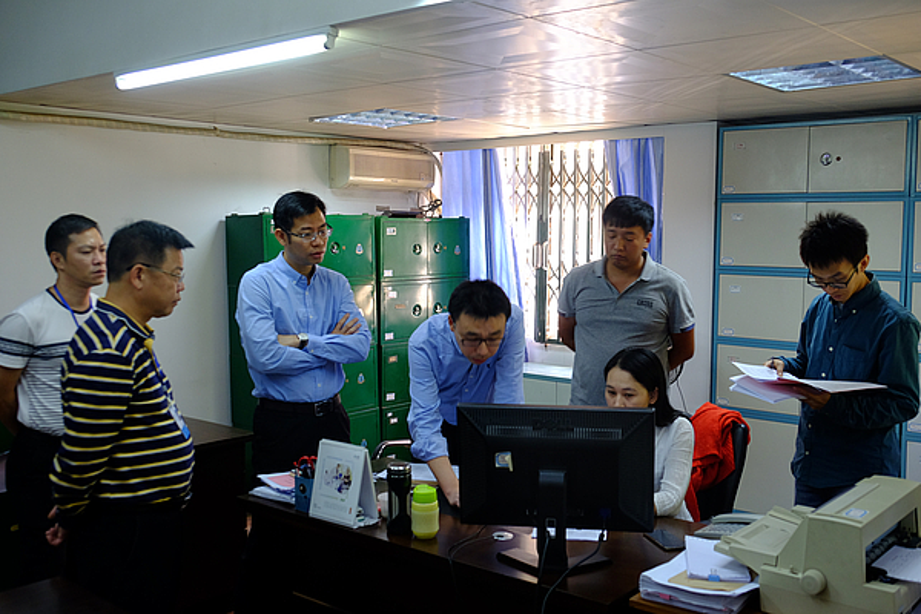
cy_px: 307
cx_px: 460
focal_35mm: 36
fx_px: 921
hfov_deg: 53.1
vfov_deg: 36.9
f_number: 4
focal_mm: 24.3
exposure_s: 1/38
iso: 800
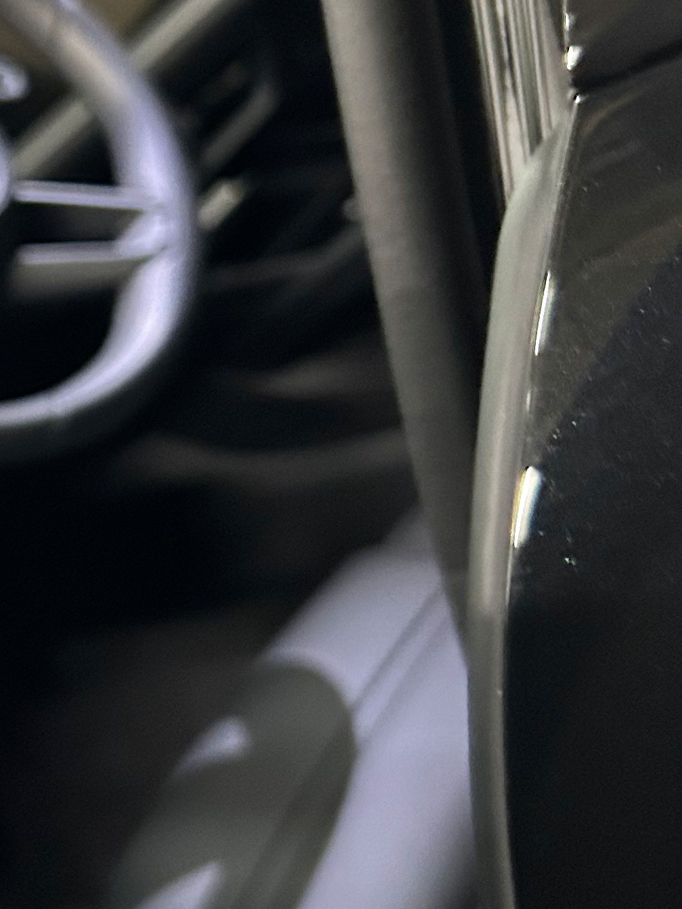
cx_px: -187
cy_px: 450
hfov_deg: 17.8
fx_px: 2049
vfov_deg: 25.0
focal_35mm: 78
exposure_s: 1/33
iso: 500
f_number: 1.5
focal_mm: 5.7
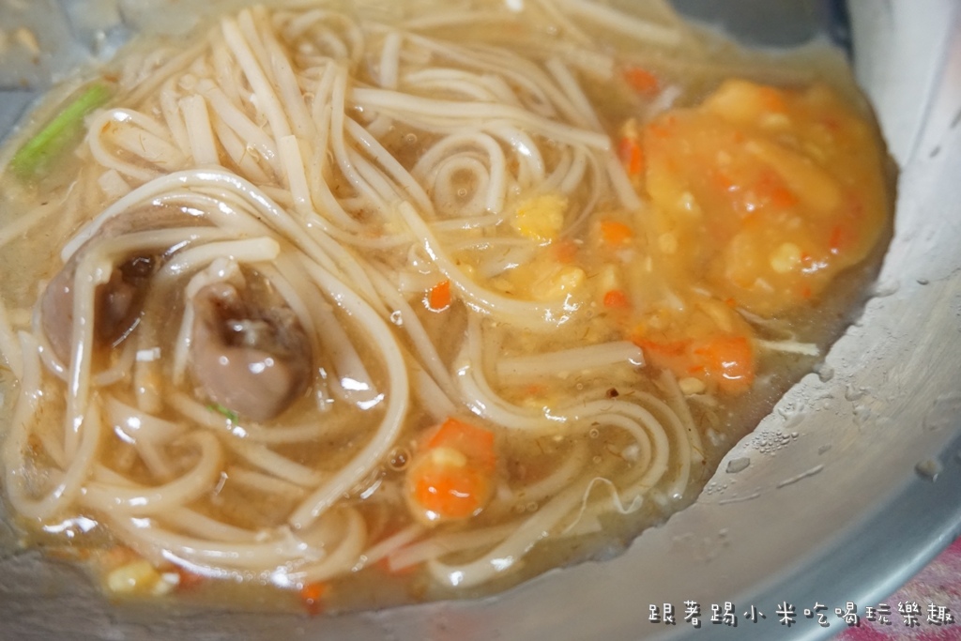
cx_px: 480
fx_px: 1121
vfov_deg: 31.9
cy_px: 320
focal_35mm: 42
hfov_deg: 46.4
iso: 2000
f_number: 4.5
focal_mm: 28
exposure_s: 1/160
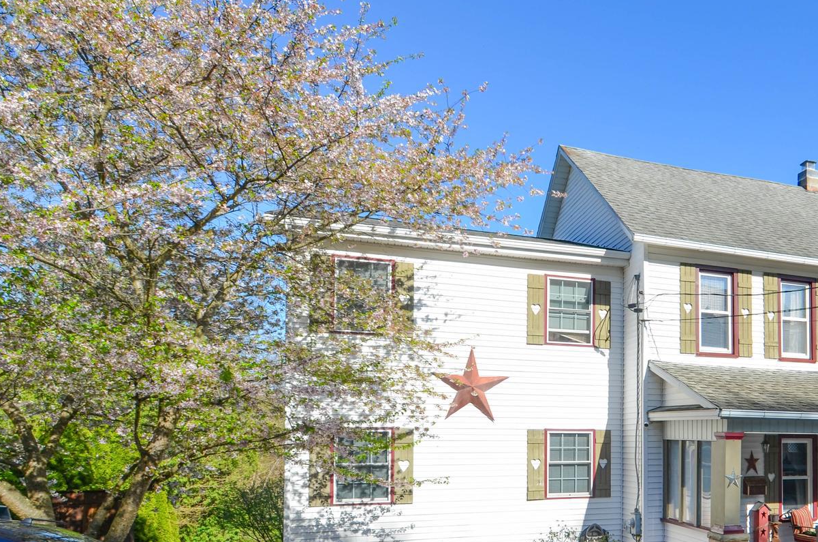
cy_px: 326
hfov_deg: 58.6
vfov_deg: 43.9
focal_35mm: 29
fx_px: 667
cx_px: 645
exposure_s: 1/250
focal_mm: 11.5
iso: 100
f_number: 8
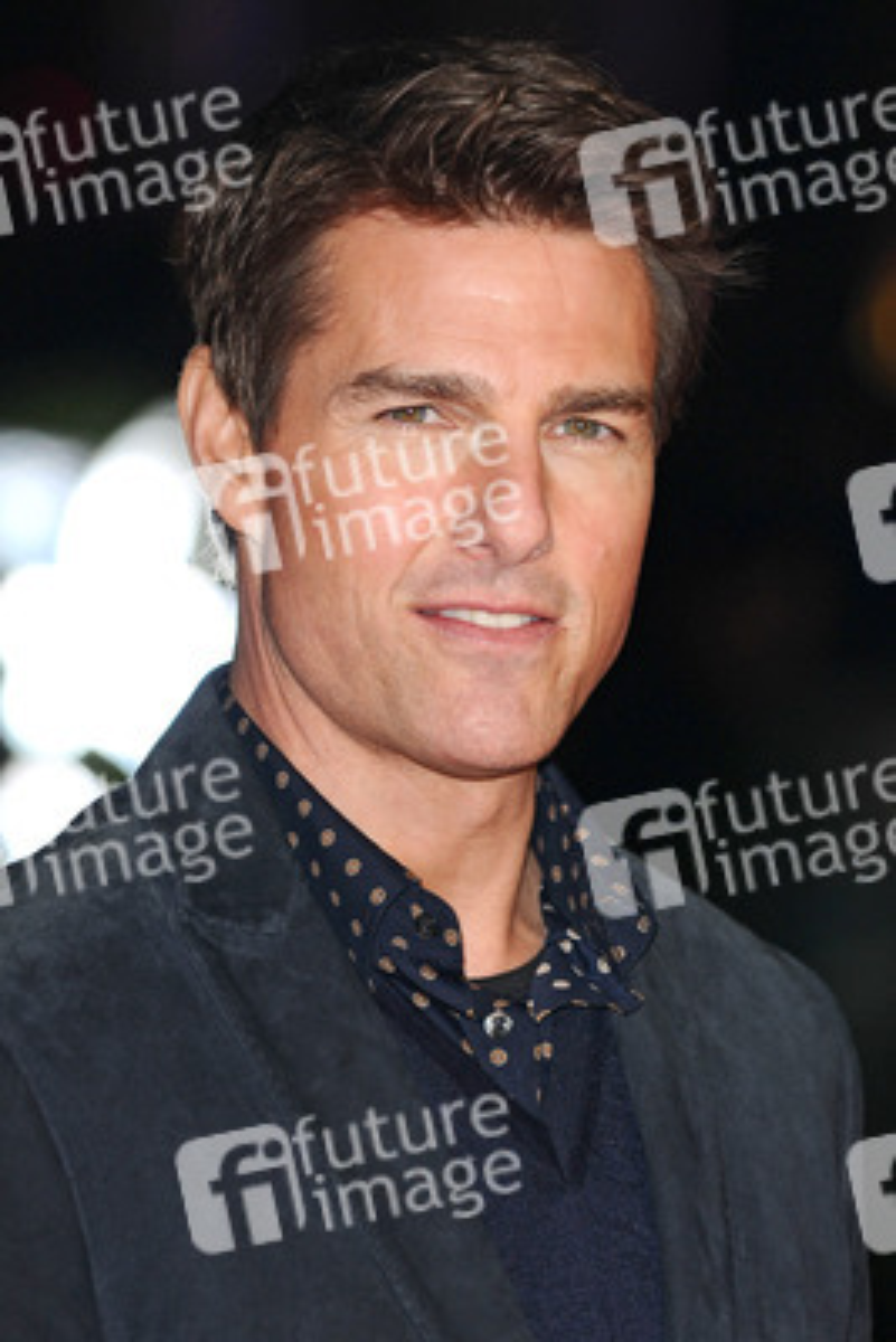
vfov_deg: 7.4
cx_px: 448
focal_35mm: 278
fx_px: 10350
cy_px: 671
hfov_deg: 5.0
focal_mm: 185
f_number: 4.5
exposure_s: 1/200
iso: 320
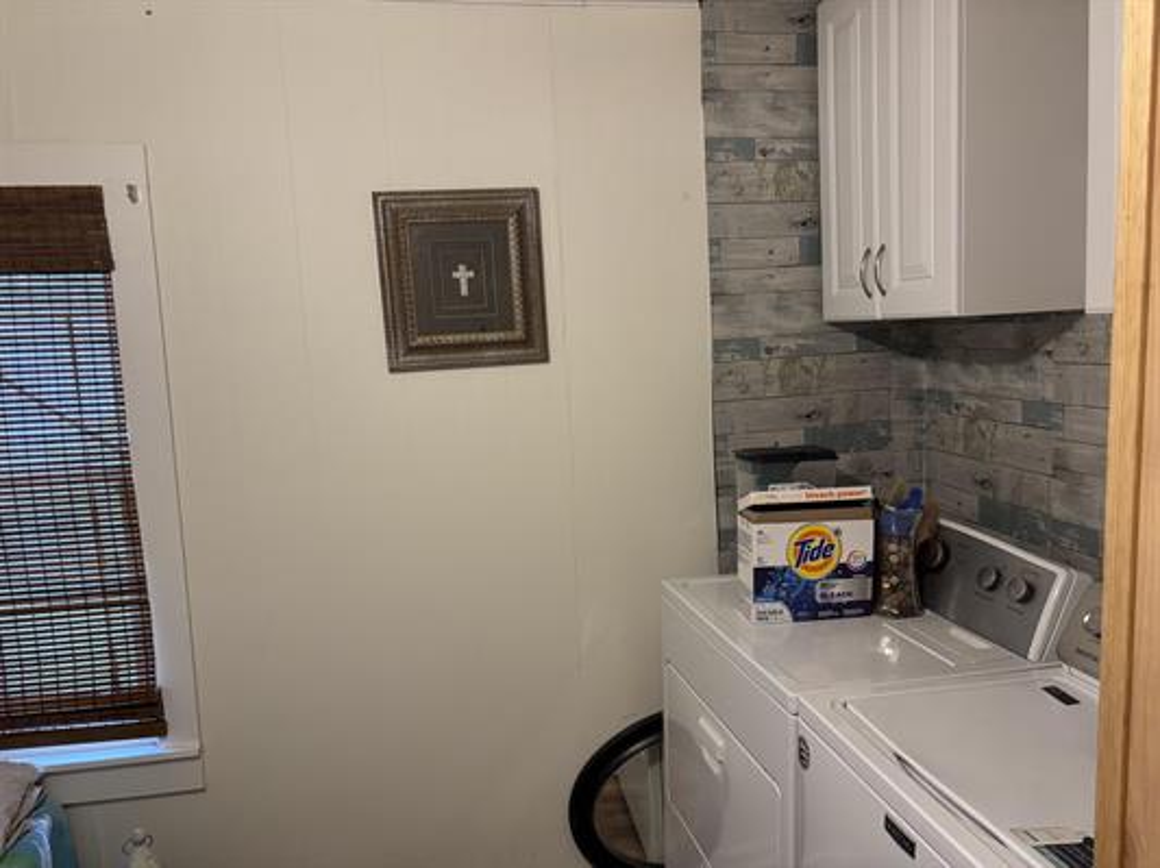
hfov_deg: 67.3
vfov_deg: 53.0
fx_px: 871
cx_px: 580
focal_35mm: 26
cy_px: 434
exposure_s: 1/60
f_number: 1.6
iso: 250
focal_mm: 5.96
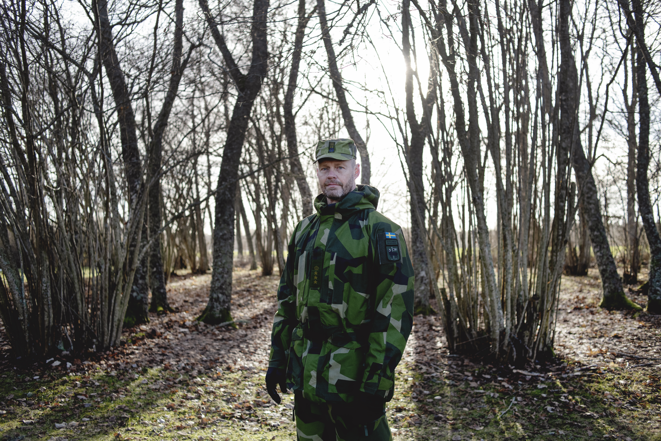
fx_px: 643
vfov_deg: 37.9
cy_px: 220
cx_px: 330
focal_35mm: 35
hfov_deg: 54.4
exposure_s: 1/1000
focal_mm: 35
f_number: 4
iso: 400
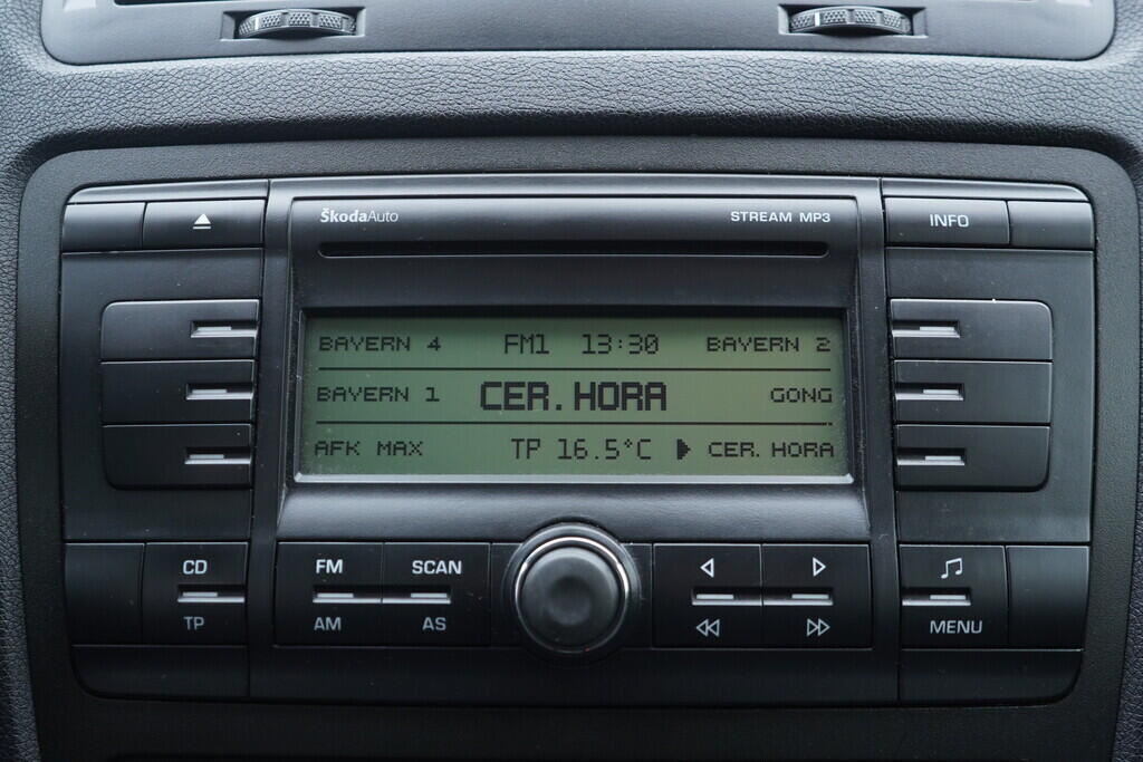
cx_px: 572
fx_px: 1143
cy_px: 381
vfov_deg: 36.9
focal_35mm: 36
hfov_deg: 53.1
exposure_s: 1/40
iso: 400
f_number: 2.8
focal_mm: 24
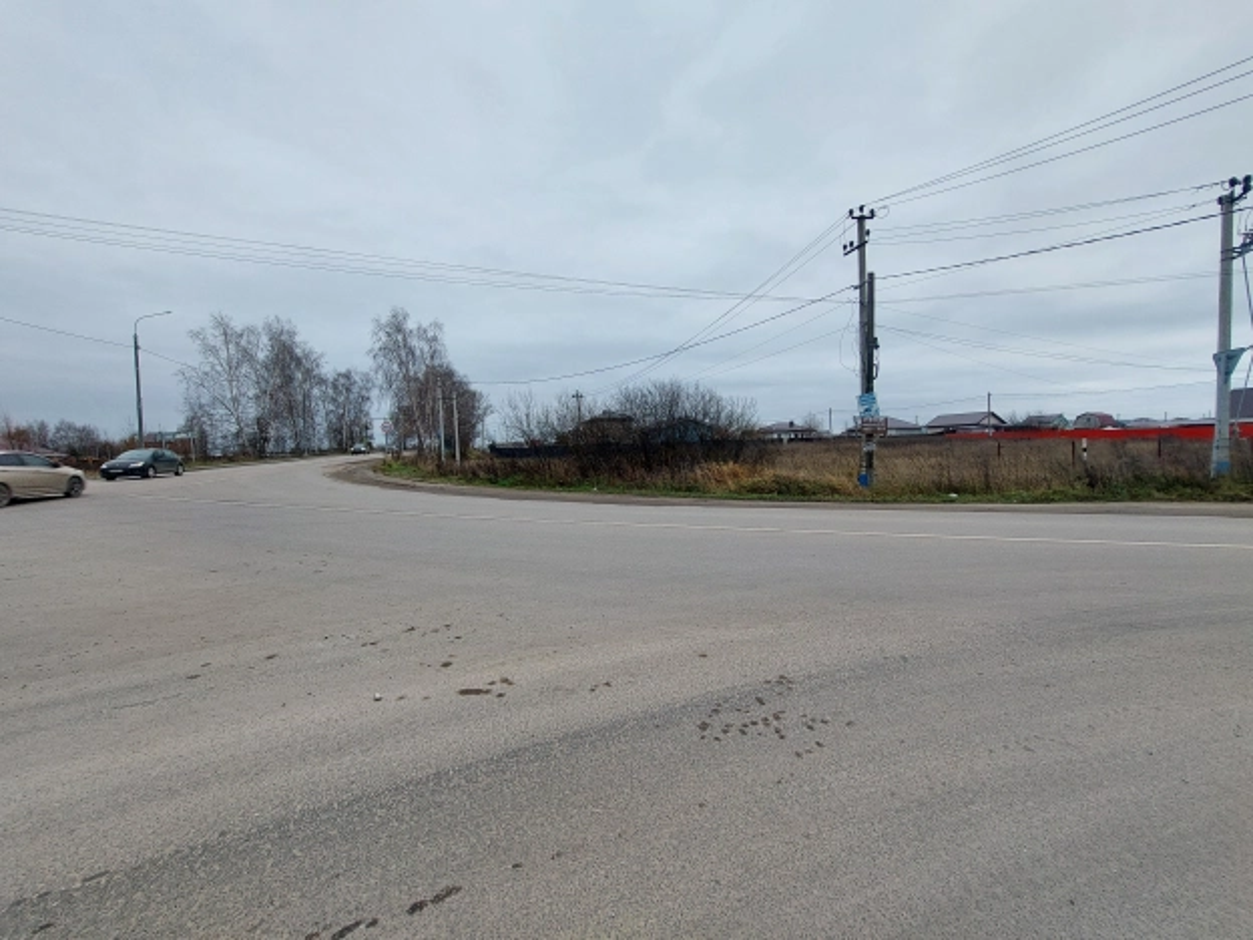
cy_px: 470
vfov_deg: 89.9
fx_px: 471
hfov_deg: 106.2
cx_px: 626
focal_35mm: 13
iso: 40
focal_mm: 1.74
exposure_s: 1/140
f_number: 2.2
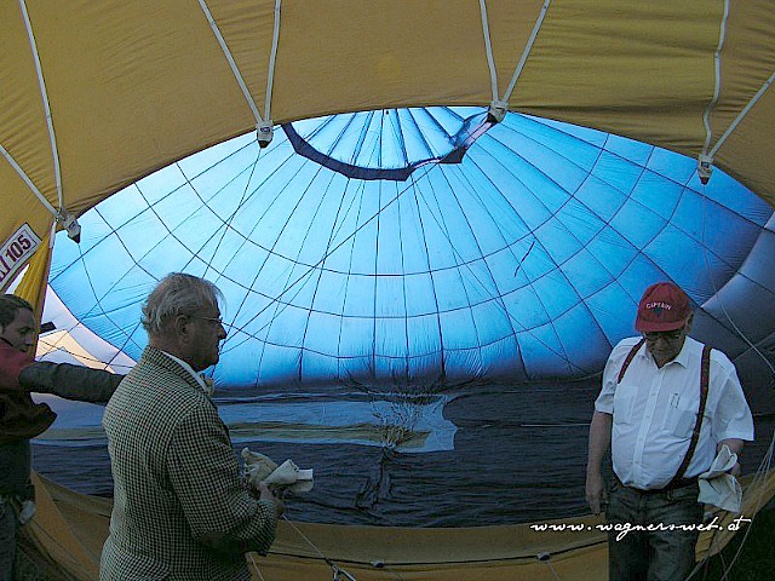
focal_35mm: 36
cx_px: 388
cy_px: 290
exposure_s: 1/400
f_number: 3.2
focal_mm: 6
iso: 64
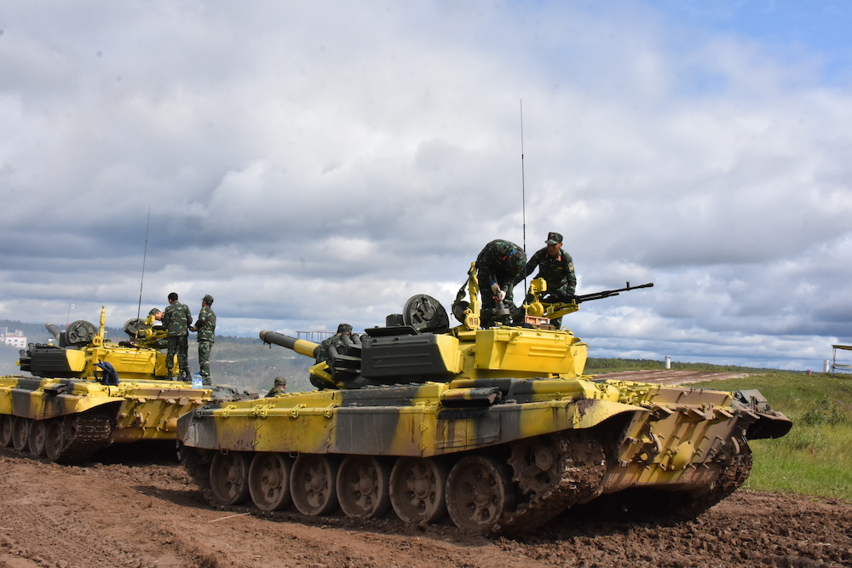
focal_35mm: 39
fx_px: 923
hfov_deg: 49.5
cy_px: 284
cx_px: 426
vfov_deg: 34.2
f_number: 16
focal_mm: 26
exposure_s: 1/1000
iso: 1250
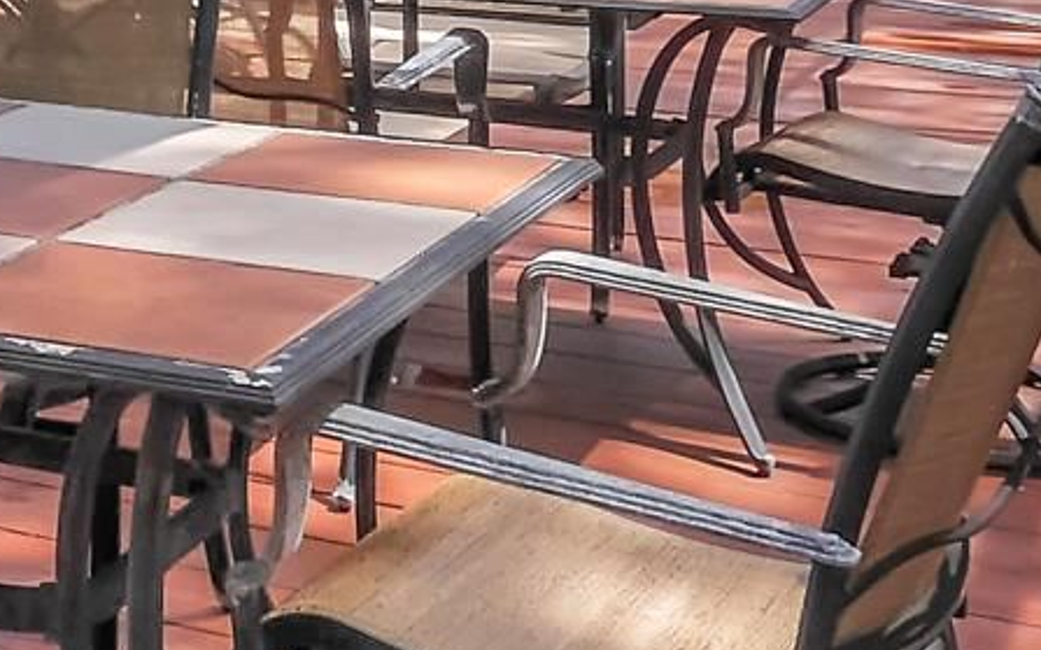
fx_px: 2354
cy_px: -283
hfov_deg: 22.2
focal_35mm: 83
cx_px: -328
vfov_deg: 14.8
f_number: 11
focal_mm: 7
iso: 400
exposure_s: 1/60
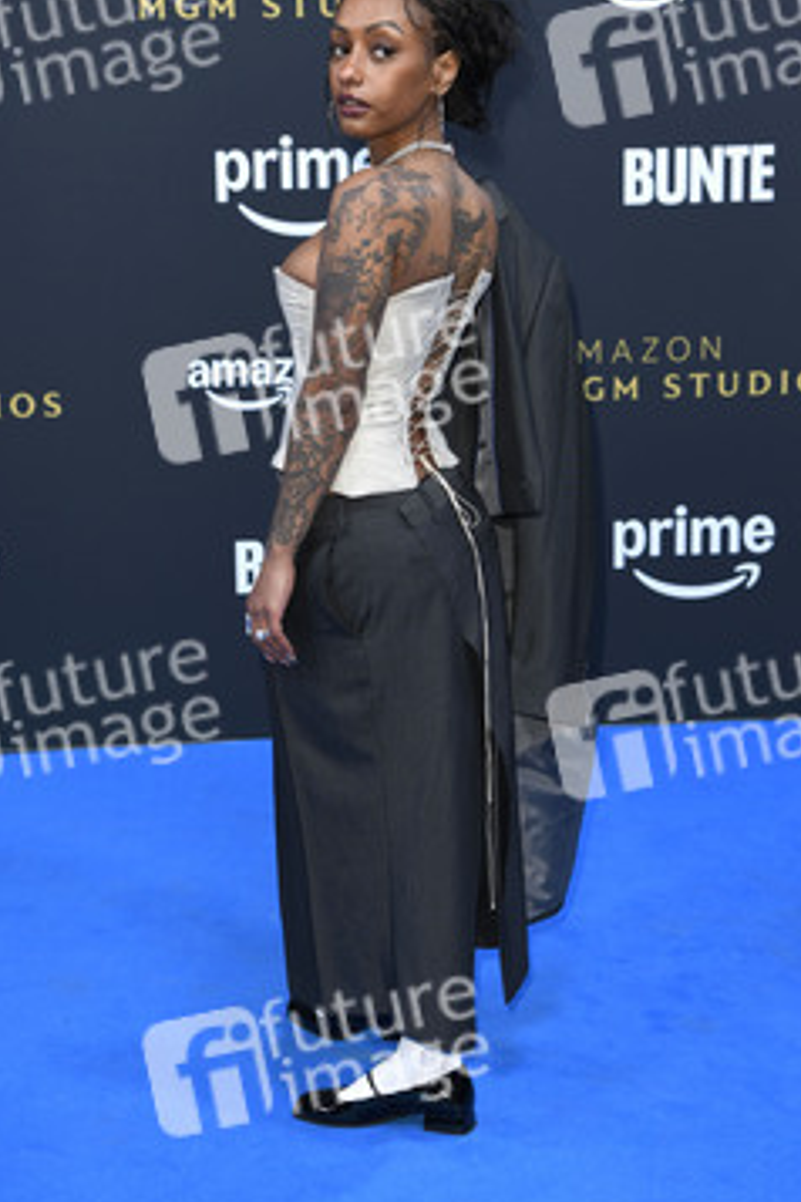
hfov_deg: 24.2
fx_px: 1869
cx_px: 414
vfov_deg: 35.6
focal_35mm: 56
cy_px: 552
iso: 400
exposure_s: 1/400
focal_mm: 50
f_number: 4
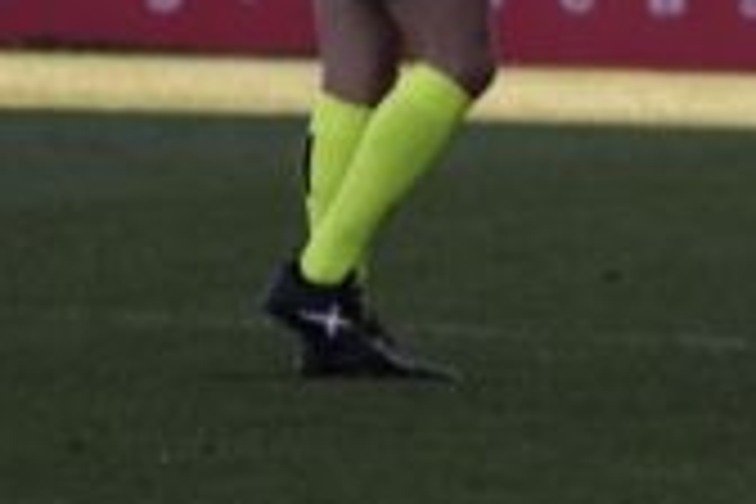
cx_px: 1526
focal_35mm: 1443
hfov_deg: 1.4
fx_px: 30301
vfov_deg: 1.0
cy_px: -140
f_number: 7.1
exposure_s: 1/3200
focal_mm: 324
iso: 3200
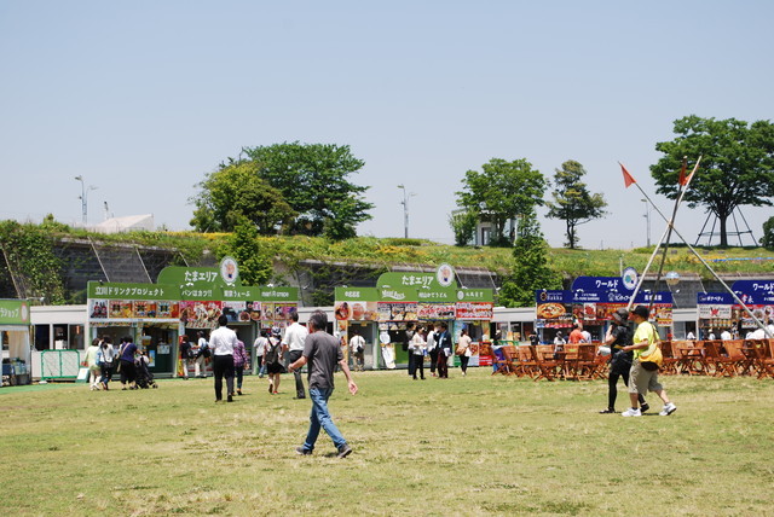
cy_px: 258
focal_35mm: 75
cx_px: 387
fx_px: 1614
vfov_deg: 18.2
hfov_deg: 27.0
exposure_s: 1/200
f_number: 7.1
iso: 100
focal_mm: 50
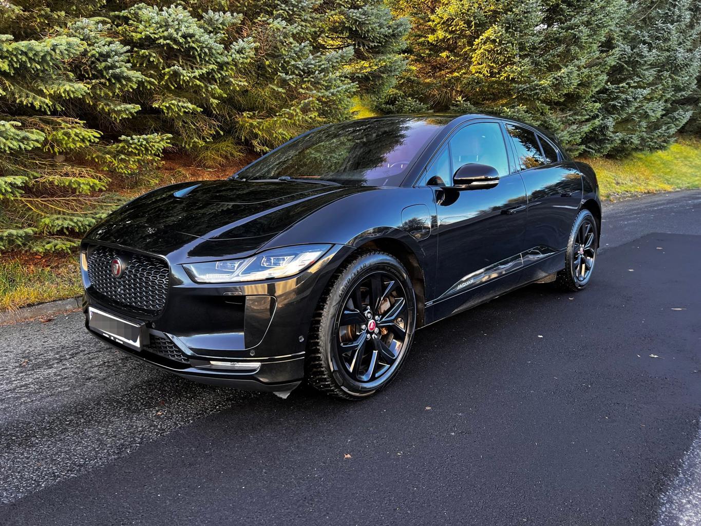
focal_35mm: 26
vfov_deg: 53.1
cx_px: 350
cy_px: 263
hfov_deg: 67.3
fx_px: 527
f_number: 1.5
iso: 80
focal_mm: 5.7
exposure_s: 1/121
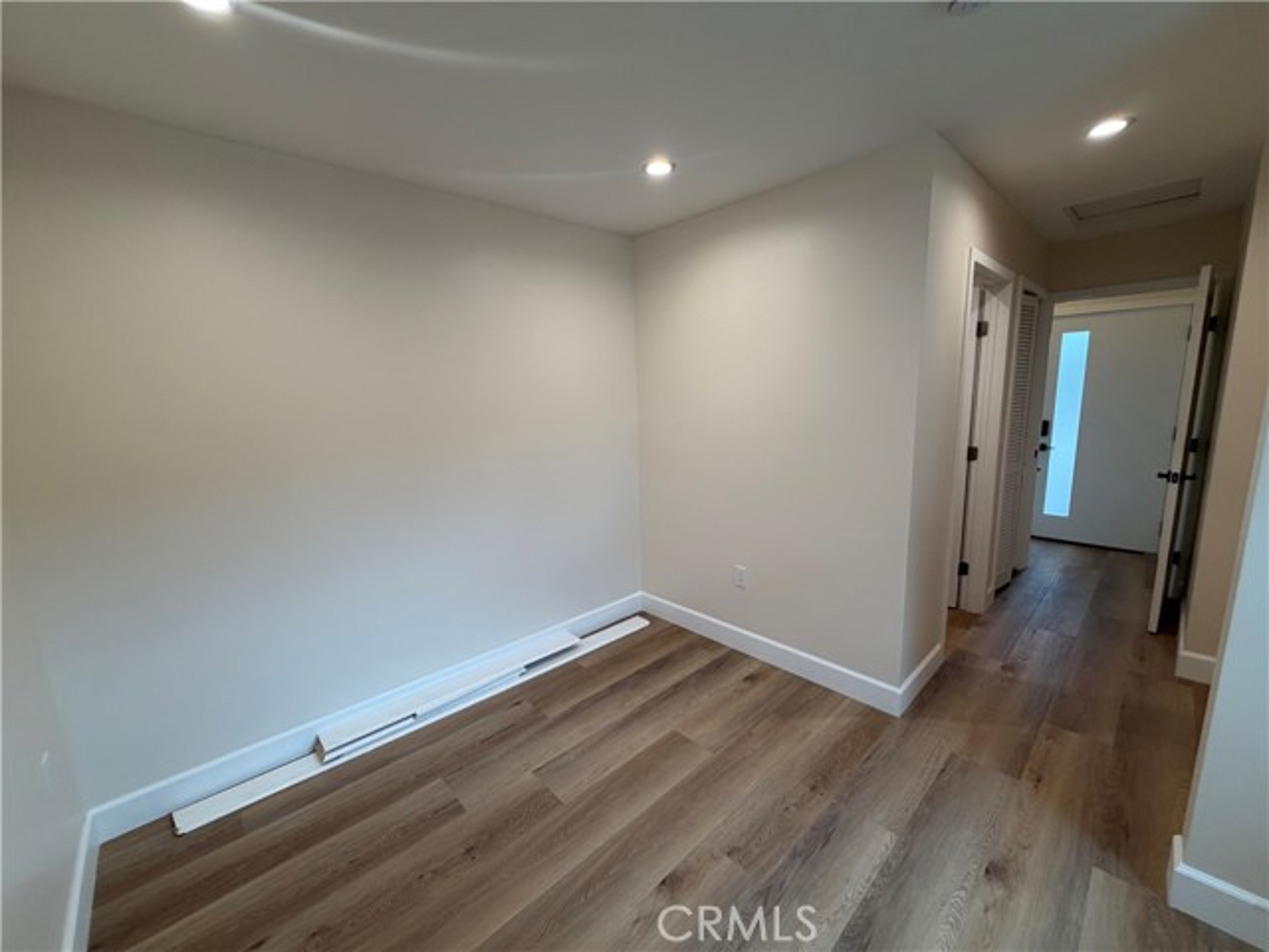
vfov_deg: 85.7
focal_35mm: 14
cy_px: 476
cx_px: 634
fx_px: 513
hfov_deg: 102.1
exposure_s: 1/120
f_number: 2.2
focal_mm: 2.22
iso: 160
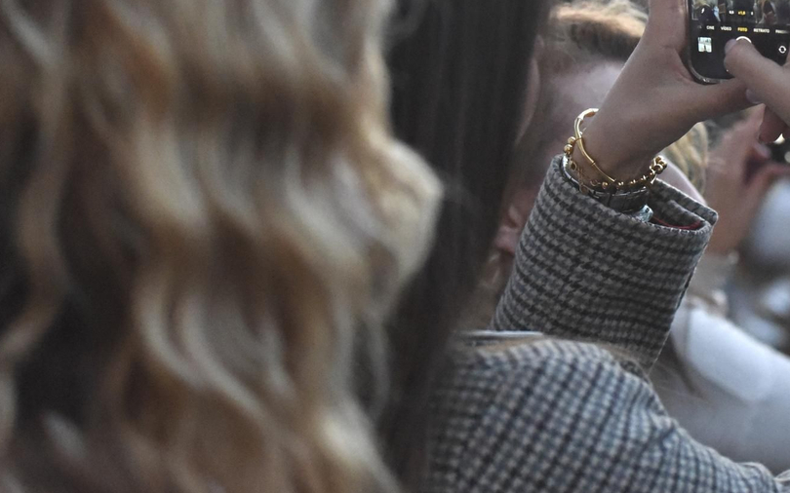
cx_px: 719
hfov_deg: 14.7
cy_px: 38
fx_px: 3035
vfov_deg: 9.3
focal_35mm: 141
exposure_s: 1/200
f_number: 3.5
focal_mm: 70
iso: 9000
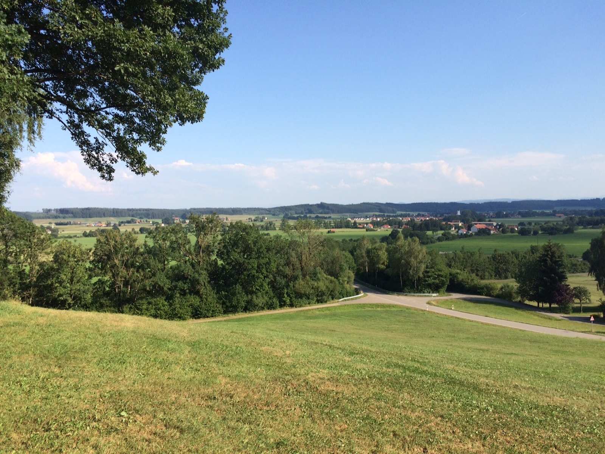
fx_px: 507
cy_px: 227
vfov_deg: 48.2
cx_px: 302
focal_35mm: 29
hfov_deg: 61.7
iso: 32
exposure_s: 1/1520
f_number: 2.2
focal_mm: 4.15
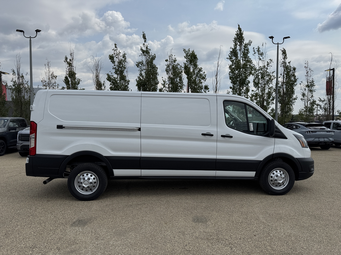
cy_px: 128
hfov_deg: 71.6
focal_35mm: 24
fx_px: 236
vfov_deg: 56.8
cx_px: 170
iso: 80
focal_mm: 6.76
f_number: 1.78
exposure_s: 1/9009
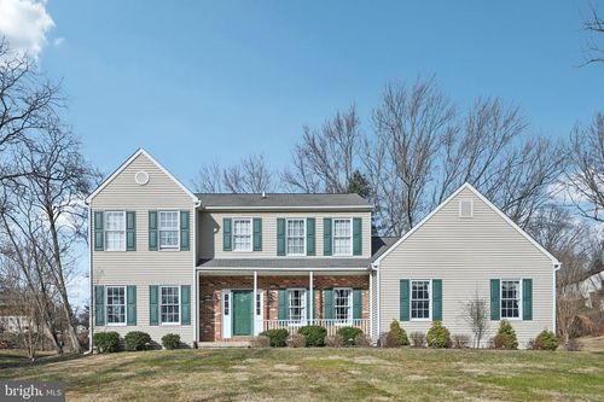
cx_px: 302
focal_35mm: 28
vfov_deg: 46.4
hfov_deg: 65.5
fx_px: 470
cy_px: 201
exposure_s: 1/6400
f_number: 8
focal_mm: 28
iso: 800
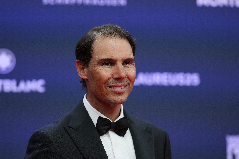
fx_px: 1341
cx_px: 120
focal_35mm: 202
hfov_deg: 10.2
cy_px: 80
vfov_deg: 6.8
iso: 1000
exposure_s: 1/2000
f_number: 1.8
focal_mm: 135
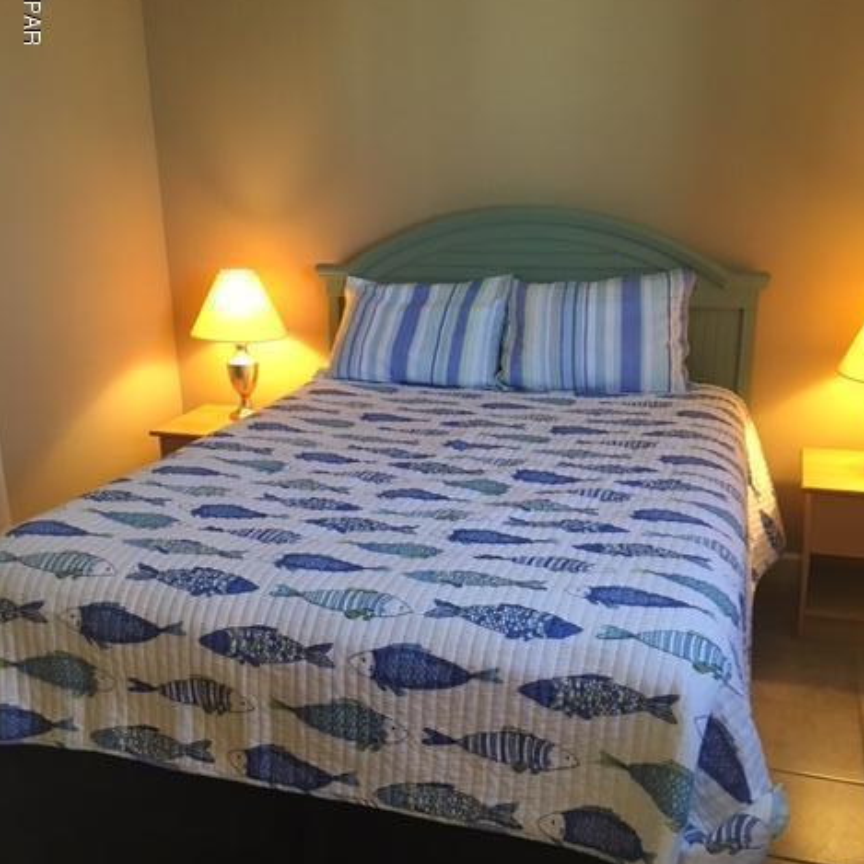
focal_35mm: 35
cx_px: 437
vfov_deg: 47.1
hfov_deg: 47.2
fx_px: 988
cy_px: 488
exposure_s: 1/30
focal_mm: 4.15
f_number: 2.2
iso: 200
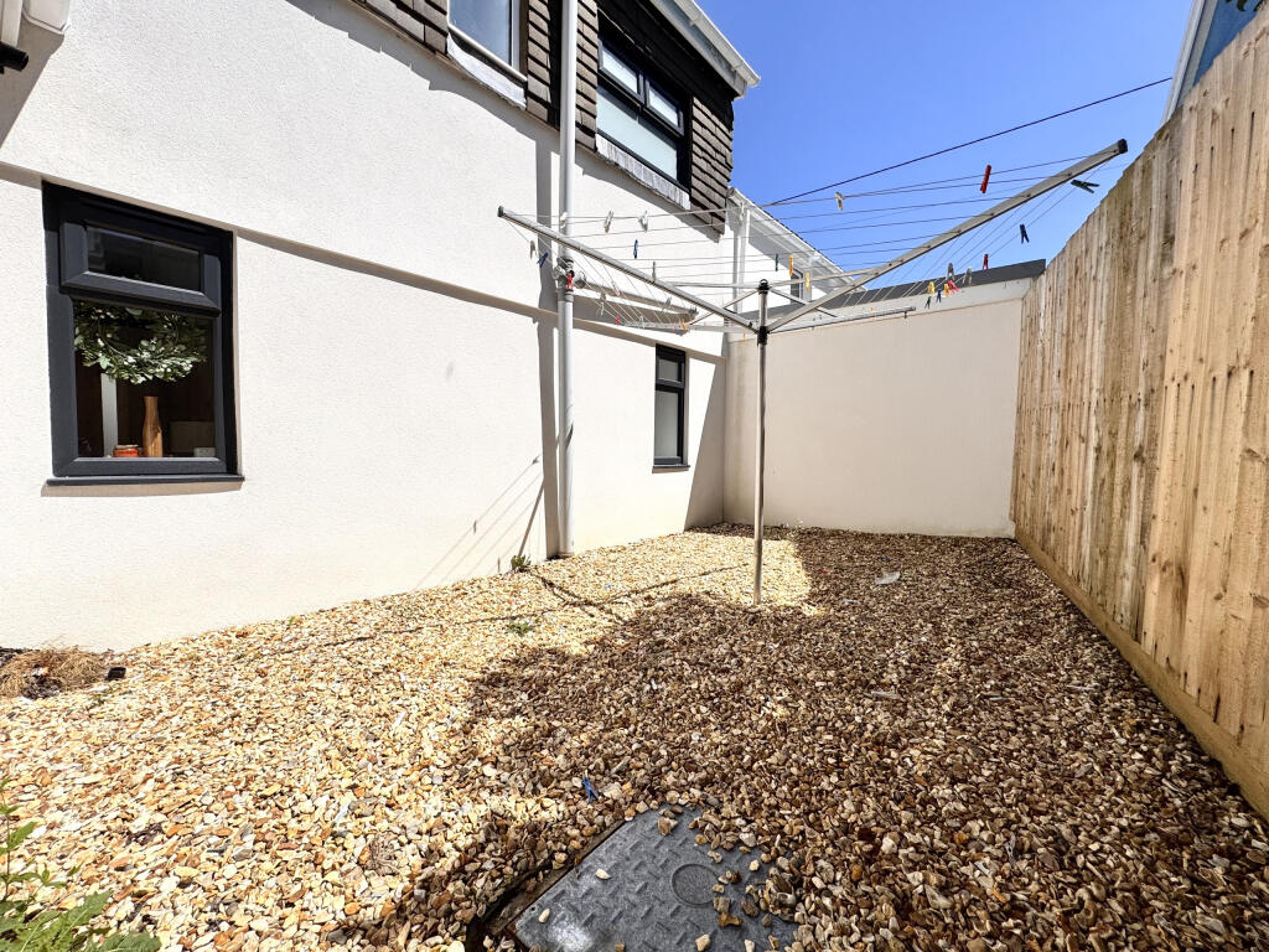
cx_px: 634
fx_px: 513
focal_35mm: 14
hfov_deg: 102.1
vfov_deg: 85.7
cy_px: 476
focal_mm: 2.22
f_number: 2.2
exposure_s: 1/3717
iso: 40
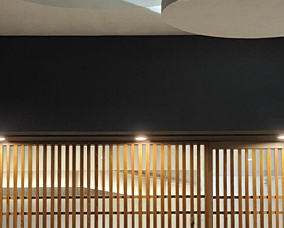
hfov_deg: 16.1
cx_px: 143
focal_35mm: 119
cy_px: 191
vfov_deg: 12.9
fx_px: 1001
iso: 250
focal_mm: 6.57
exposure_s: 1/60
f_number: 1.6
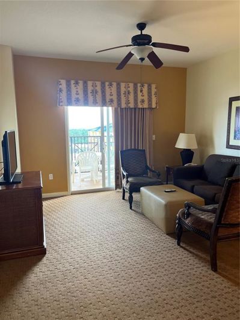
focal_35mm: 26
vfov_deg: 67.3
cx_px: 120
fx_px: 240
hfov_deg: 53.1
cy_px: 160
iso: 80
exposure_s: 1/60
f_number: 1.6
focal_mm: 5.1
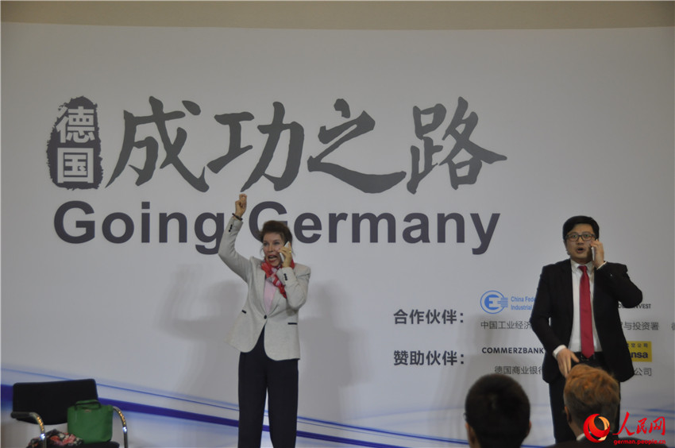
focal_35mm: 72
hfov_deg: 28.1
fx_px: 1348
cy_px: 224
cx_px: 338
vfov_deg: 18.9
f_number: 4.5
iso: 800
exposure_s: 1/90
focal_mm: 48
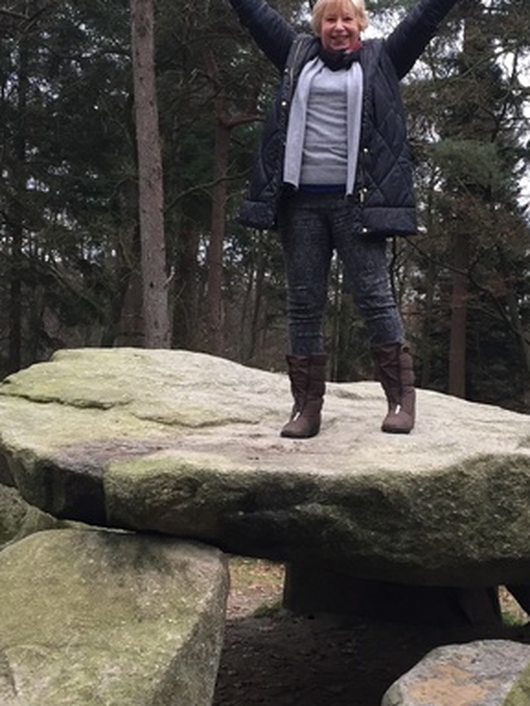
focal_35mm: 58
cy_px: 377
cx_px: 363
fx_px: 1184
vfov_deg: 33.2
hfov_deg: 25.1
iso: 40
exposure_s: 1/33
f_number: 2.2
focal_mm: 4.15
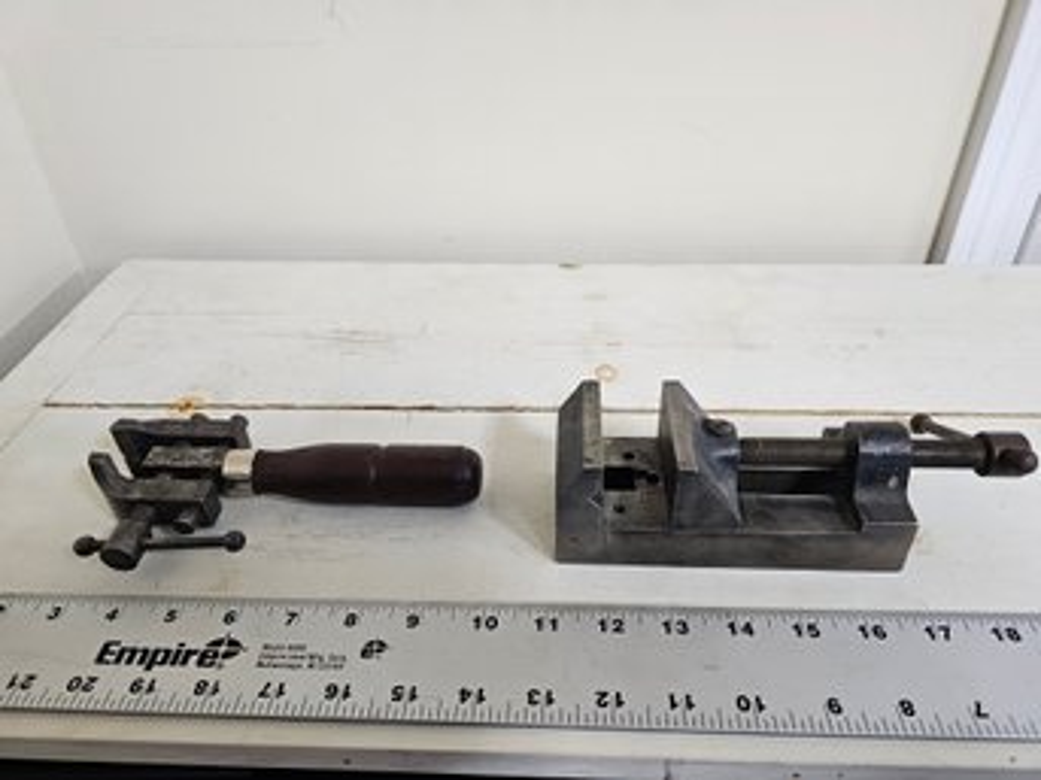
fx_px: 691
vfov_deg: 58.8
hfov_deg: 73.9
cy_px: 390
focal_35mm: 23
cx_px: 520
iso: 250
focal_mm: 6.3
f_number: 1.7
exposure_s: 1/120
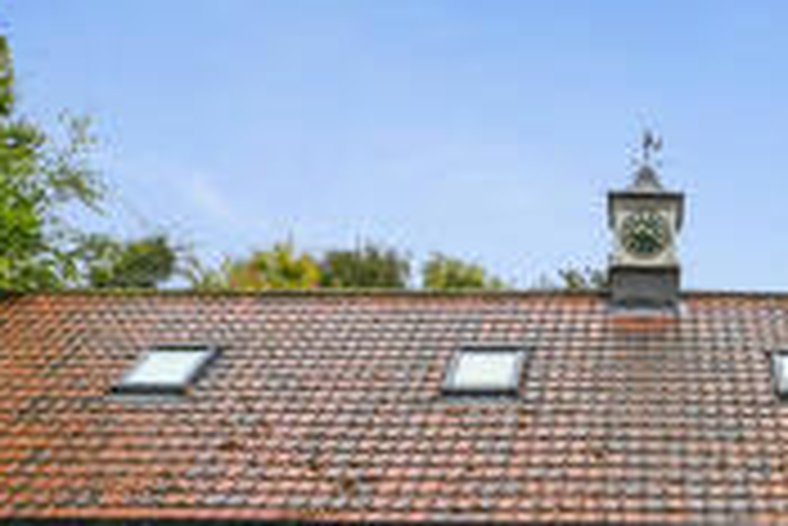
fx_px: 832
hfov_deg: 47.3
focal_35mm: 38
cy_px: 641
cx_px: 653
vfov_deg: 29.8
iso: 500
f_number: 8
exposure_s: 1/100
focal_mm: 14
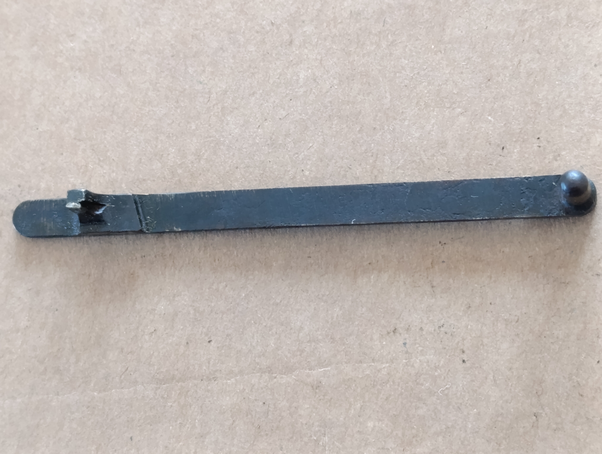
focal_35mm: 92
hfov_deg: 21.3
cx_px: 301
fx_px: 1602
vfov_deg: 16.1
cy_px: 227
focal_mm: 6.14
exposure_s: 1/100
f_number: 1.6
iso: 800
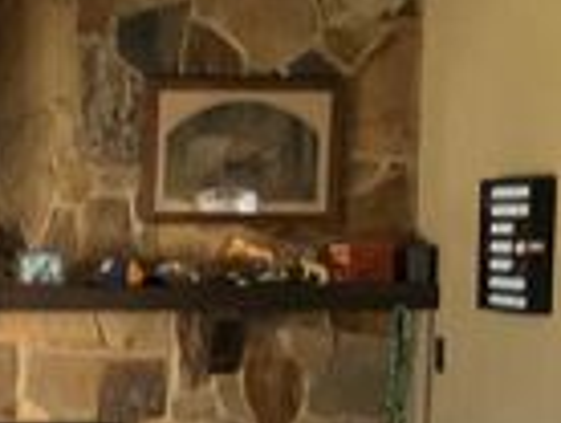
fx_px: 1705
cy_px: 356
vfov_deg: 14.0
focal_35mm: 105
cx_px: -236
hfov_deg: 17.2
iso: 320
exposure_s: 1/34
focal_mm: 3
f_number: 1.8
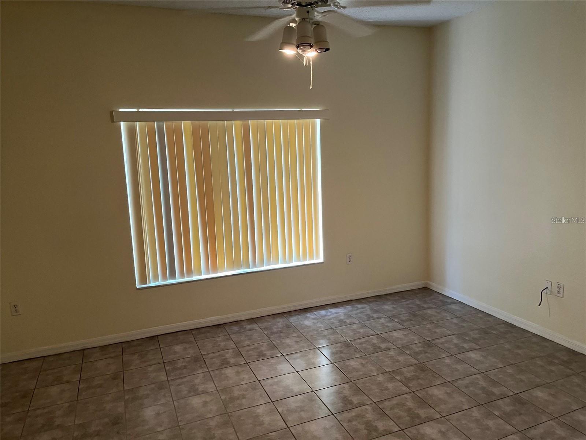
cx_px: 293
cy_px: 220
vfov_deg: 53.1
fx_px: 440
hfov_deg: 67.3
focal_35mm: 26
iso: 250
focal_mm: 5.1
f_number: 1.6
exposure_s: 1/60
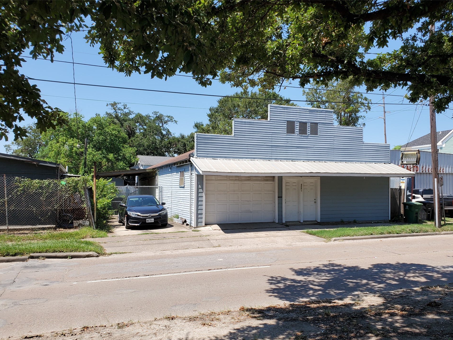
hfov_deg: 63.4
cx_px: 242
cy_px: 183
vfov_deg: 49.7
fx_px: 366
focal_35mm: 28
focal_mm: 4.3
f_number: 2.4
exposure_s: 1/1215
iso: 50
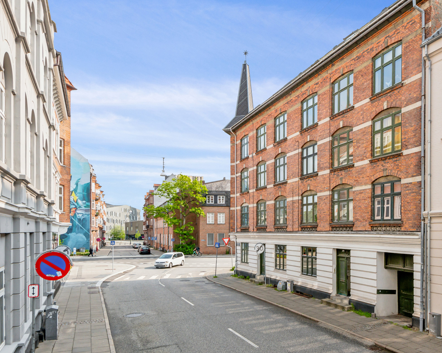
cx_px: 281
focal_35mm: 23
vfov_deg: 60.8
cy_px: 187
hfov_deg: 71.2
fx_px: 301
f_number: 11
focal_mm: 16
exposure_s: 1/400
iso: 800
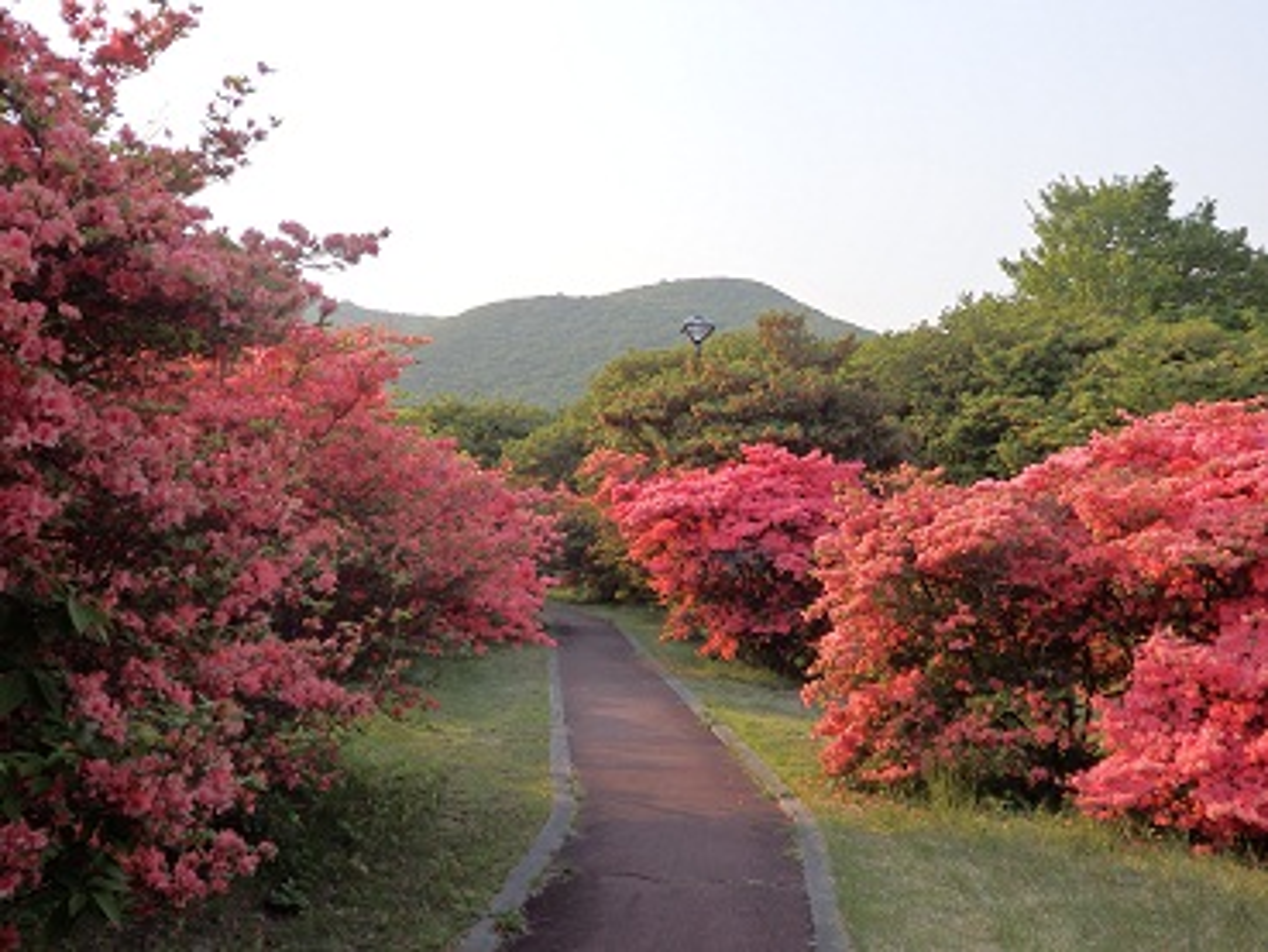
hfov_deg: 50.1
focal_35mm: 37
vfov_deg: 38.7
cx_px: 634
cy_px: 476
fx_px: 1356
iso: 125
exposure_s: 1/1000
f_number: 3.6
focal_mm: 6.6
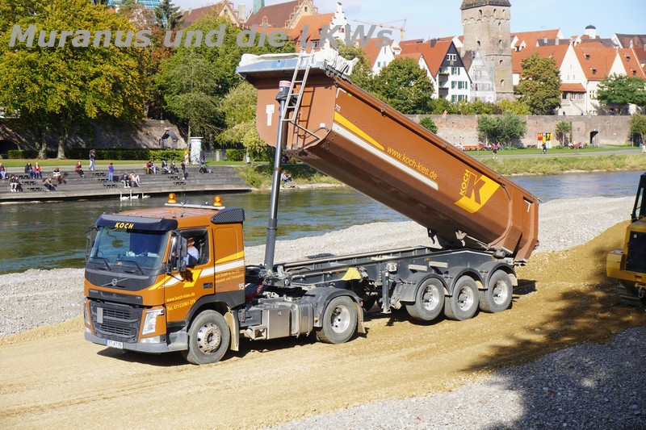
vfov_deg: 19.3
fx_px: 1265
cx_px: 323
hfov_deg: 28.7
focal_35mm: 70
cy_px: 215
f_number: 10
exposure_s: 1/125
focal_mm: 47
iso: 100
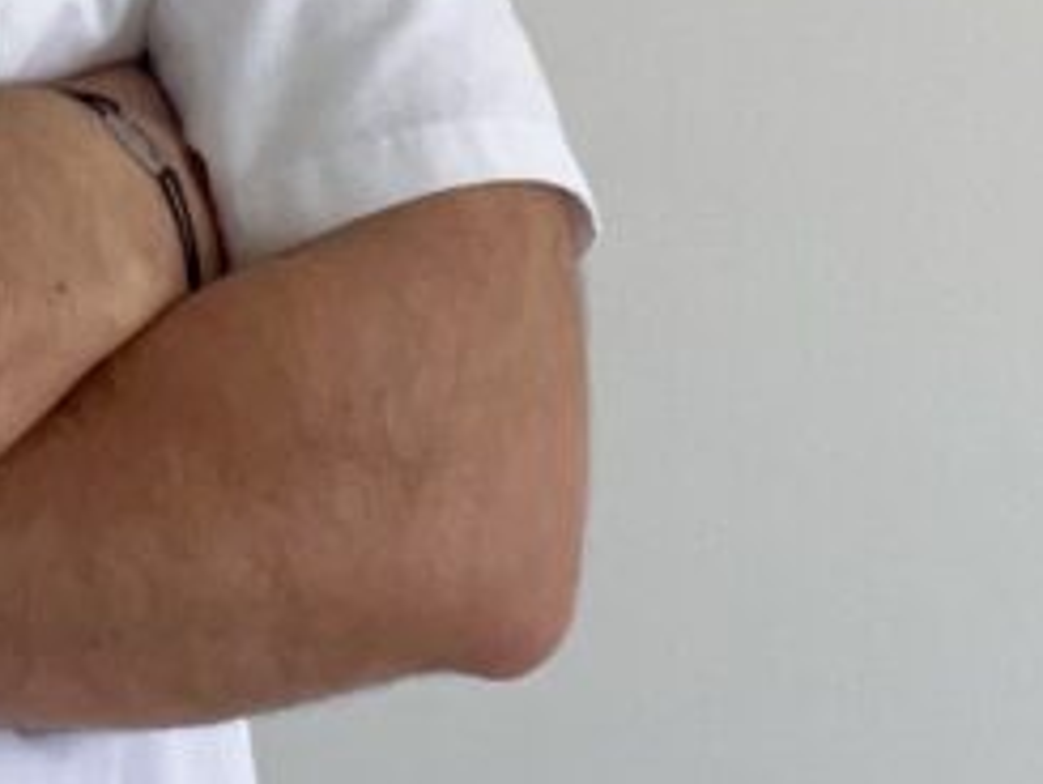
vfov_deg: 14.4
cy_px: -281
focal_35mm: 98
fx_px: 2954
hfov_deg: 19.2
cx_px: -89
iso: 100
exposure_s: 1/87
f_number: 2.2
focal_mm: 2.71
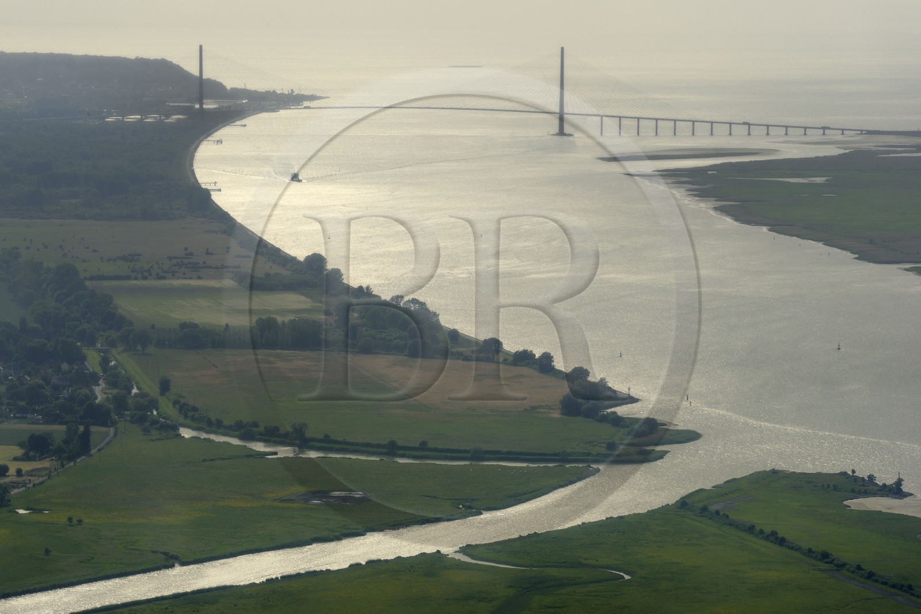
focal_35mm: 155
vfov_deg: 8.9
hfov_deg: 13.3
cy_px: 307
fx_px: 3964
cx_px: 460
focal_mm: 155
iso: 400
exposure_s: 1/500
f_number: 14
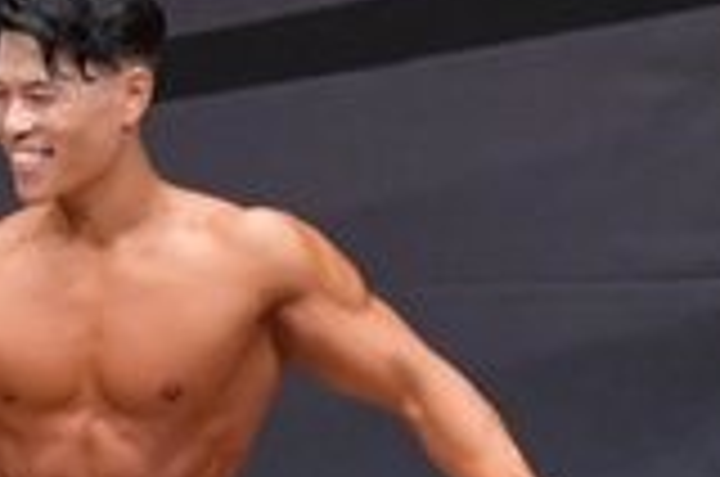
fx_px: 19581
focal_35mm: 981
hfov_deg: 2.1
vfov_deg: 1.4
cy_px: 657
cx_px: -925
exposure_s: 1/400
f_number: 5.6
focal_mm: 135
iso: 6400
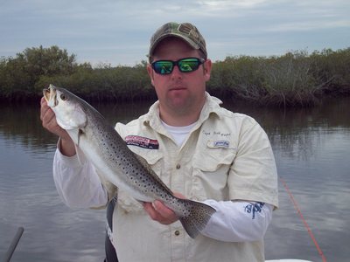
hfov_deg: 30.3
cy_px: 131
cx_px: 175
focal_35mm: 64
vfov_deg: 22.9
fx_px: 647
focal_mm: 10.7
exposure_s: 1/262
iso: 80
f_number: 7.6
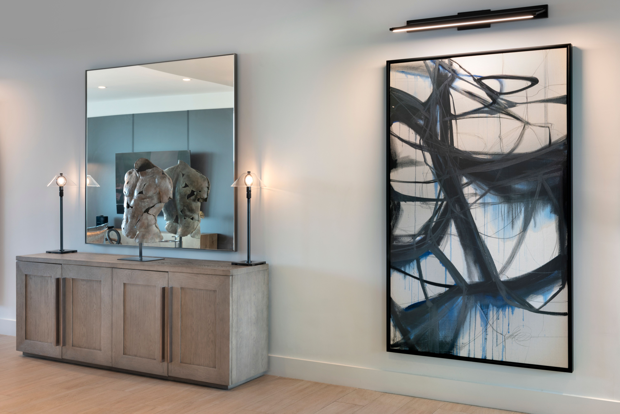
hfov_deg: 50.7
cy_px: 207
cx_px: 310
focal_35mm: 38
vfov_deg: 35.1
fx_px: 655
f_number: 9
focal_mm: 38
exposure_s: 1/2.5
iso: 100
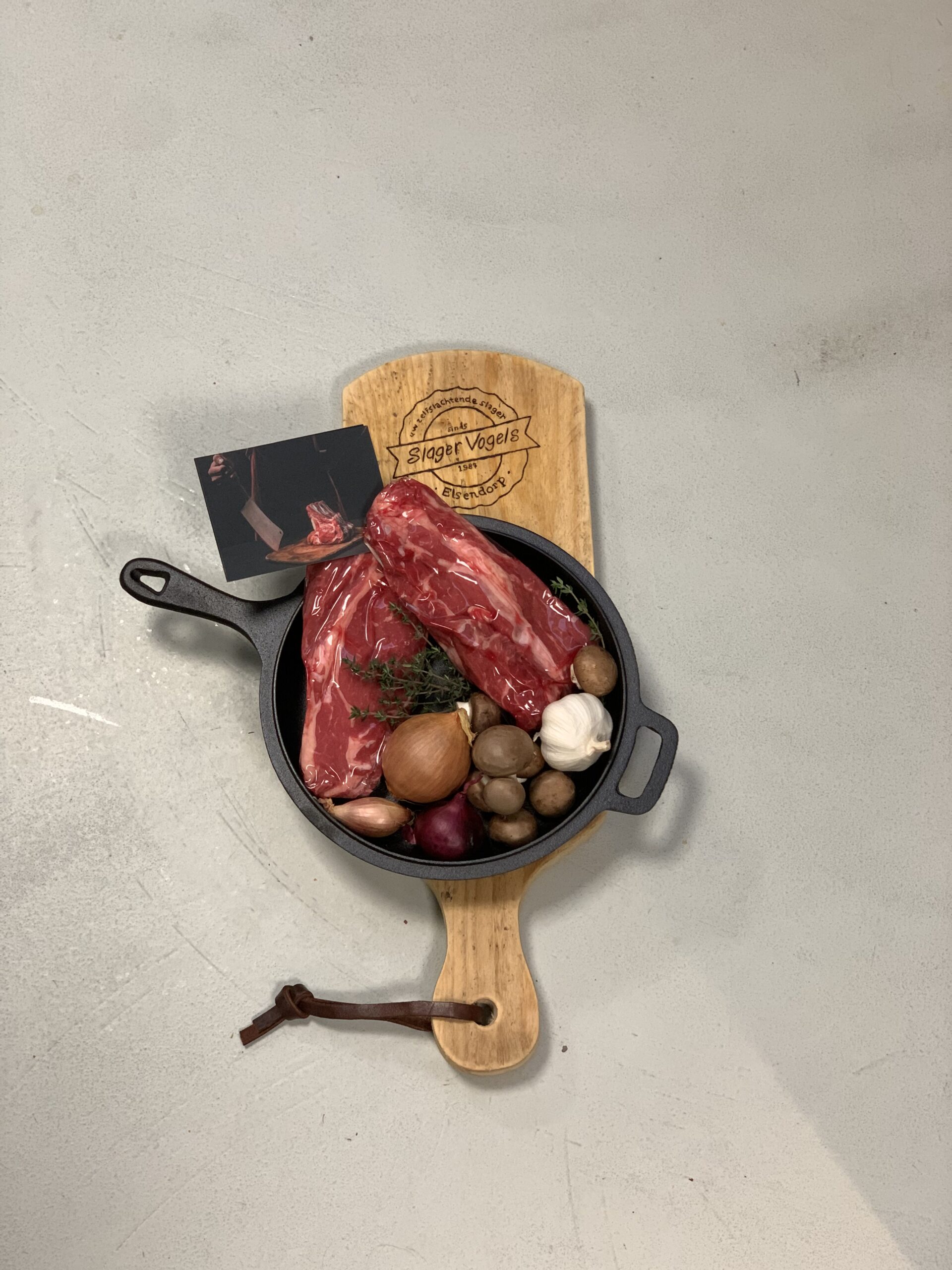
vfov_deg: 36.8
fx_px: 1907
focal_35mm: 52
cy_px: 635
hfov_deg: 28.0
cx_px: 476
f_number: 2.4
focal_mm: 6
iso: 125
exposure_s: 1/65
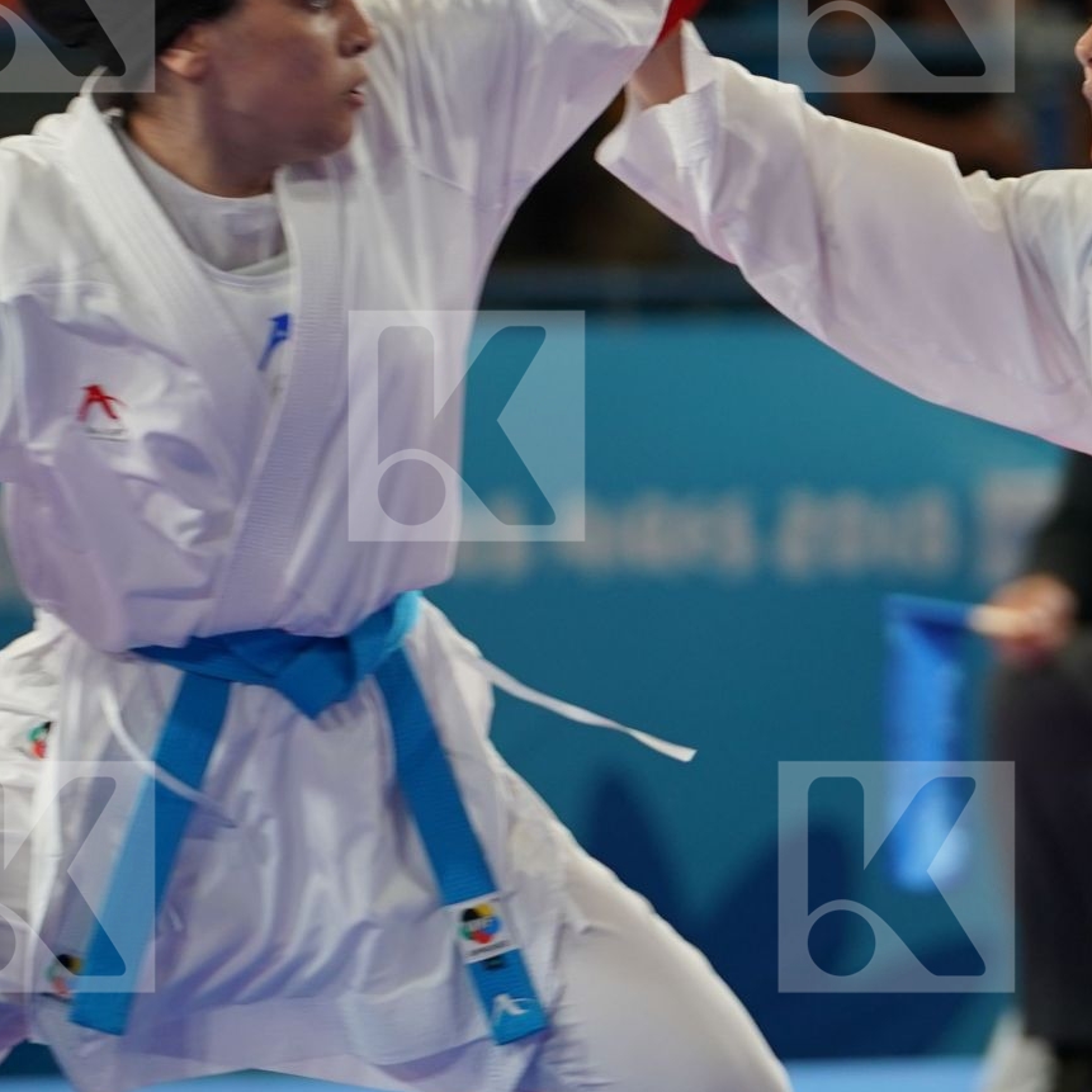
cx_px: 897
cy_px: 426
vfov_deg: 4.0
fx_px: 15597
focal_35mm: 437
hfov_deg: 4.0
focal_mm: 164
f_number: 2.8
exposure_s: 1/500
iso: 640
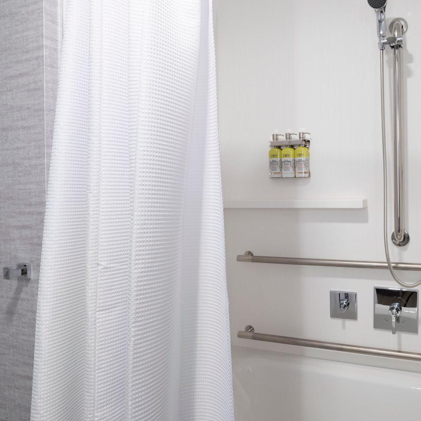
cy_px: 182
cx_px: 321
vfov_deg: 62.7
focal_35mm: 25
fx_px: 344
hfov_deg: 59.3
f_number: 8
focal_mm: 15
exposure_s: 1/2
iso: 140
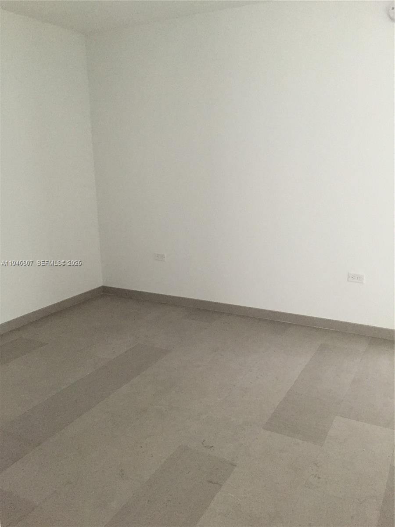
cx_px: 198
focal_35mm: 29
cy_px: 264
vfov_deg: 61.7
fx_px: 441
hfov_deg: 48.2
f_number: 2.2
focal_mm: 4.15
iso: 250
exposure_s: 1/15
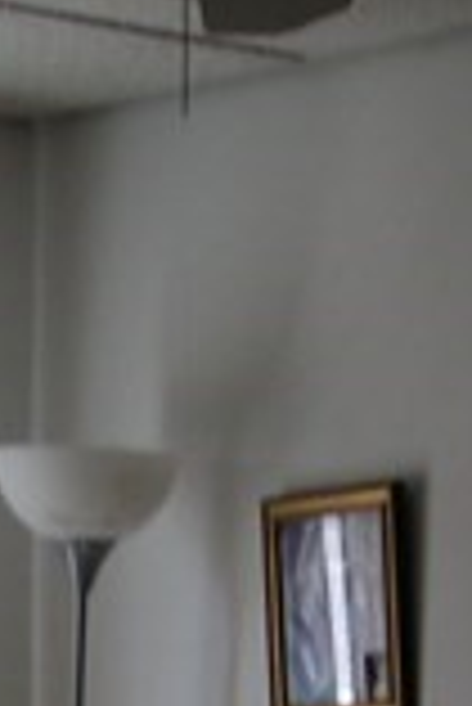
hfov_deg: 7.1
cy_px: 1034
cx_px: -54
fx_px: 3787
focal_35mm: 193
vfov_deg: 10.3
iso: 50
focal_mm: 5.8
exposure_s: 1/60
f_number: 2.8
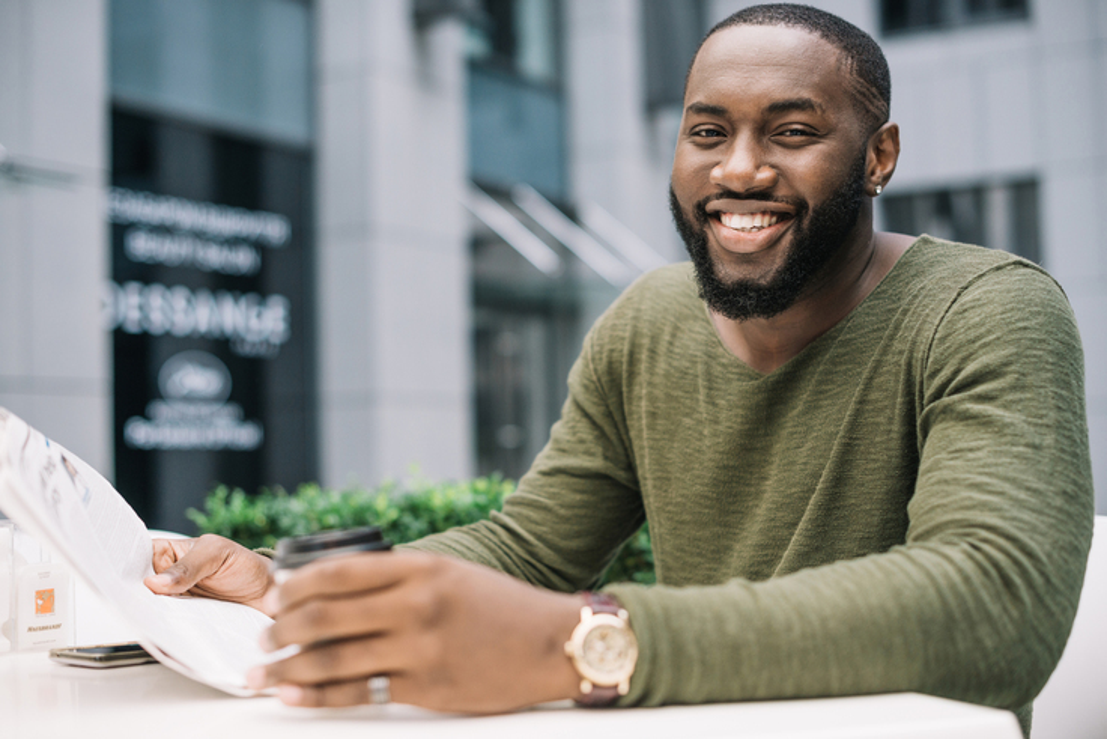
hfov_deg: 39.6
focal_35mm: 50
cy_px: 370
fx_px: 1538
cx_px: 554
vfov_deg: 27.0
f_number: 2.5
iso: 400
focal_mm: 50
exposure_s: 1/160
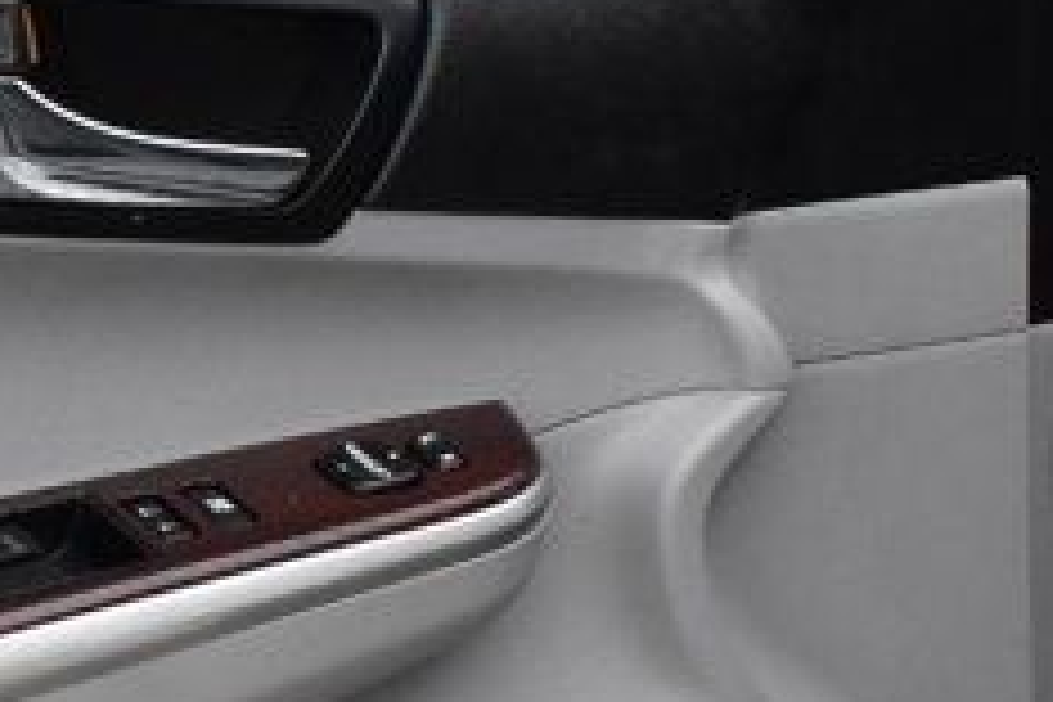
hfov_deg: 16.5
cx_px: -292
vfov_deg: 11.6
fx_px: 3451
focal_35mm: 118
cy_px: 608
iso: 2500
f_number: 11
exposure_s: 1/500
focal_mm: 18
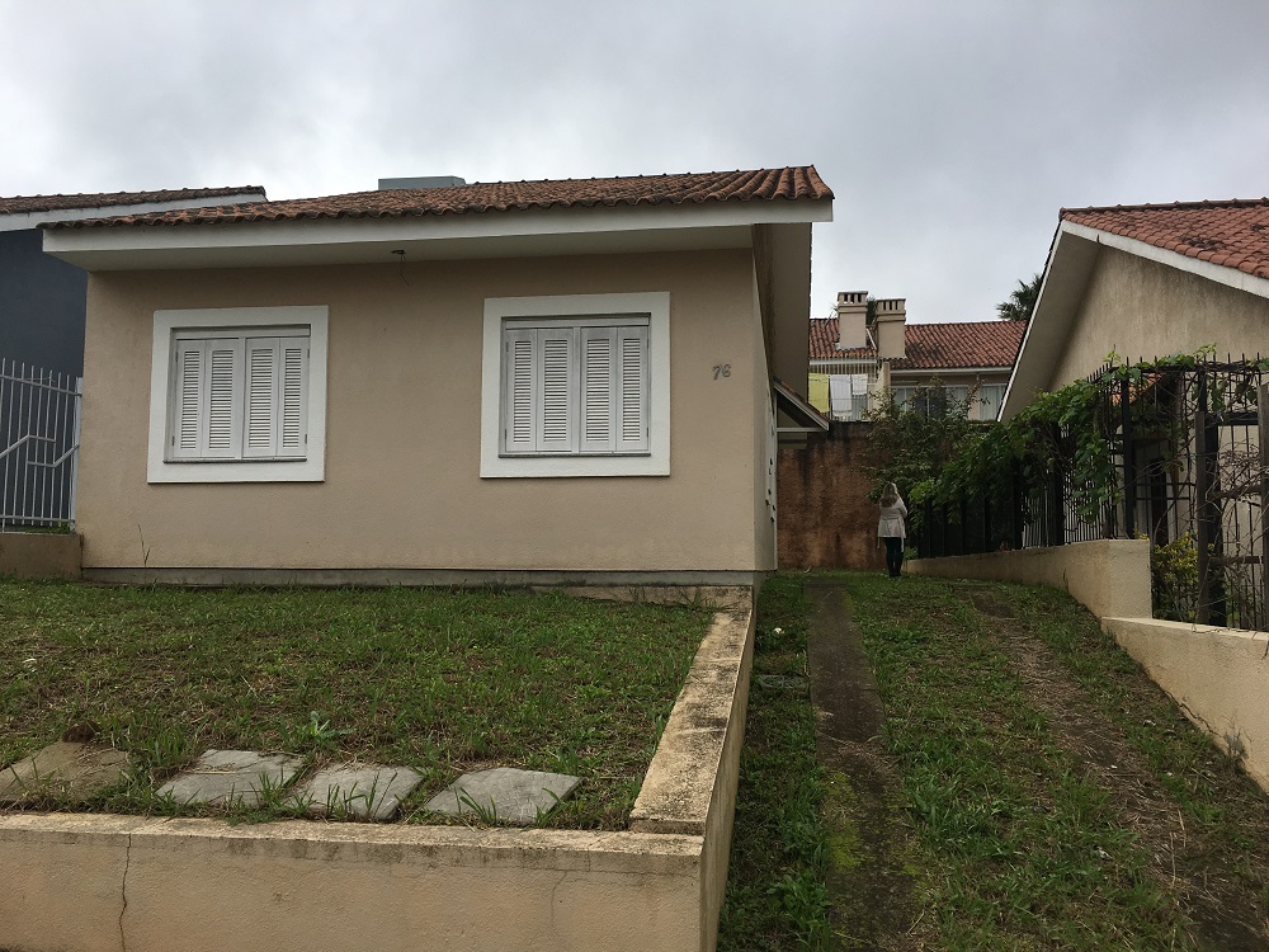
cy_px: 476
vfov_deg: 48.2
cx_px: 634
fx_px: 1063
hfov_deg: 61.7
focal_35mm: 29
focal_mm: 4.15
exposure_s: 1/1054
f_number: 2.2
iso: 25
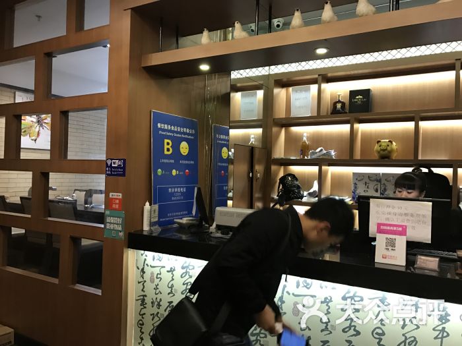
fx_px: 374
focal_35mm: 28
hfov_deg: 63.4
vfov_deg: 49.7
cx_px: 231
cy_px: 173
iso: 64
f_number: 1.8
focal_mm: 3.99
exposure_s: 1/17
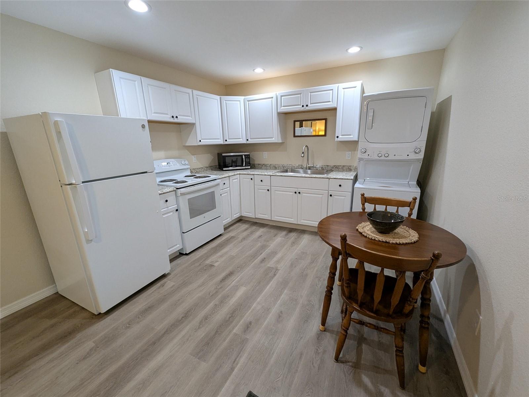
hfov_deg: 106.2
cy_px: 198
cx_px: 264
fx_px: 199
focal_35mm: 13
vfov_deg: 89.9
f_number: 2.2
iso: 52
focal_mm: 1.95
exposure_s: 1/24
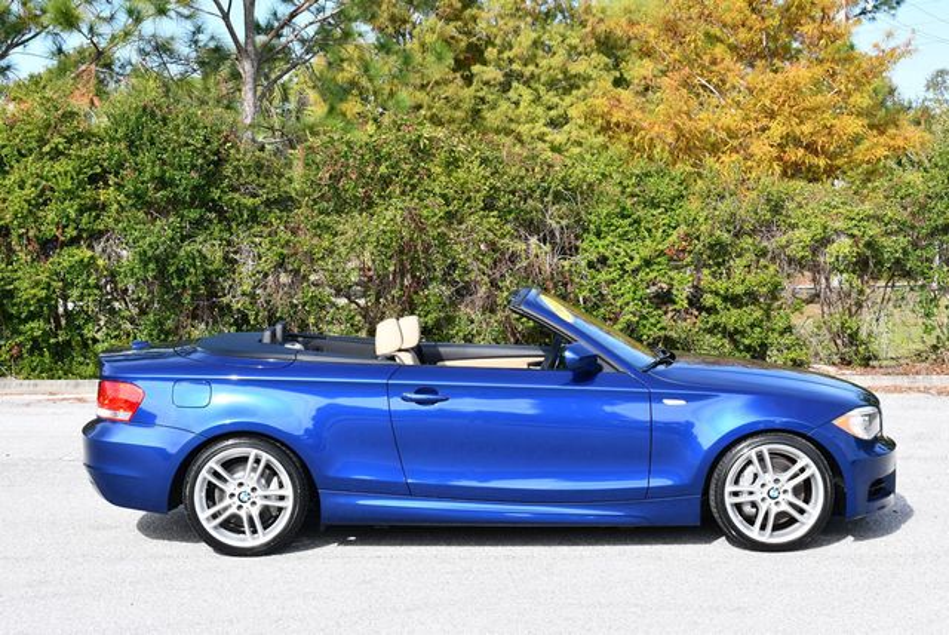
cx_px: 474
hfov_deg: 28.0
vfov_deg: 19.0
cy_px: 318
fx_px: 1900
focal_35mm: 72
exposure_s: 1/250
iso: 200
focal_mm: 36
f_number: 8
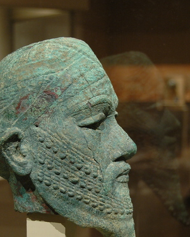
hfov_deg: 15.6
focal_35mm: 99
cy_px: 150
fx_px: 696
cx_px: 95
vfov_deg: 19.3
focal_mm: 40
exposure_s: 1/20
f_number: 4.5
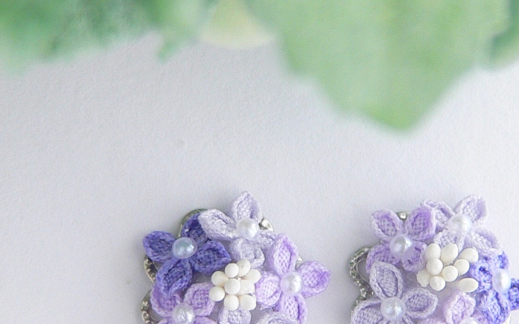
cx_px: 333
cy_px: 306
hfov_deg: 11.1
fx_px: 2659
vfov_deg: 7.0
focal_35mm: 188
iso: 80
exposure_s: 1/15
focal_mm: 13.4
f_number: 2.8
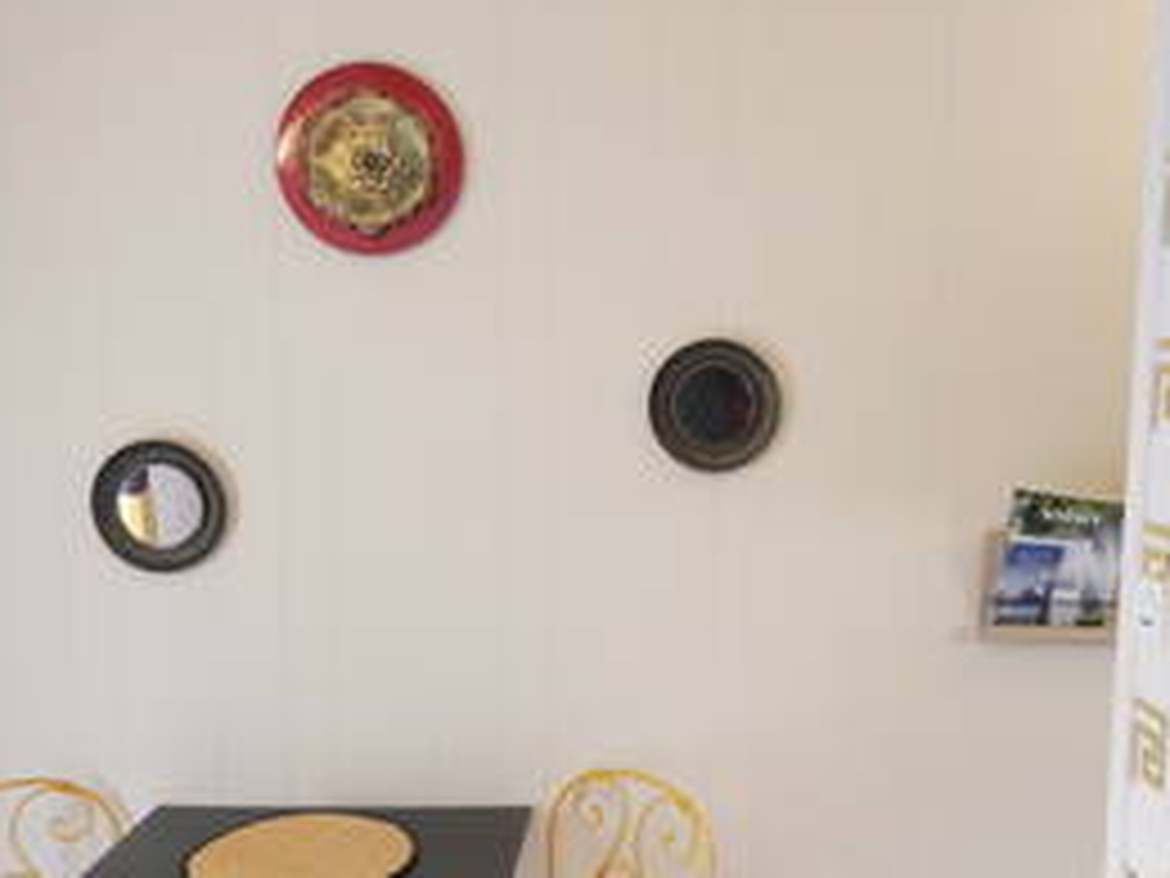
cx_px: 693
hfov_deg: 51.1
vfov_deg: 39.4
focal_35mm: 36
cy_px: 549
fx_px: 1217
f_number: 1.7
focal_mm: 3.92
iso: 194
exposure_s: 1/60
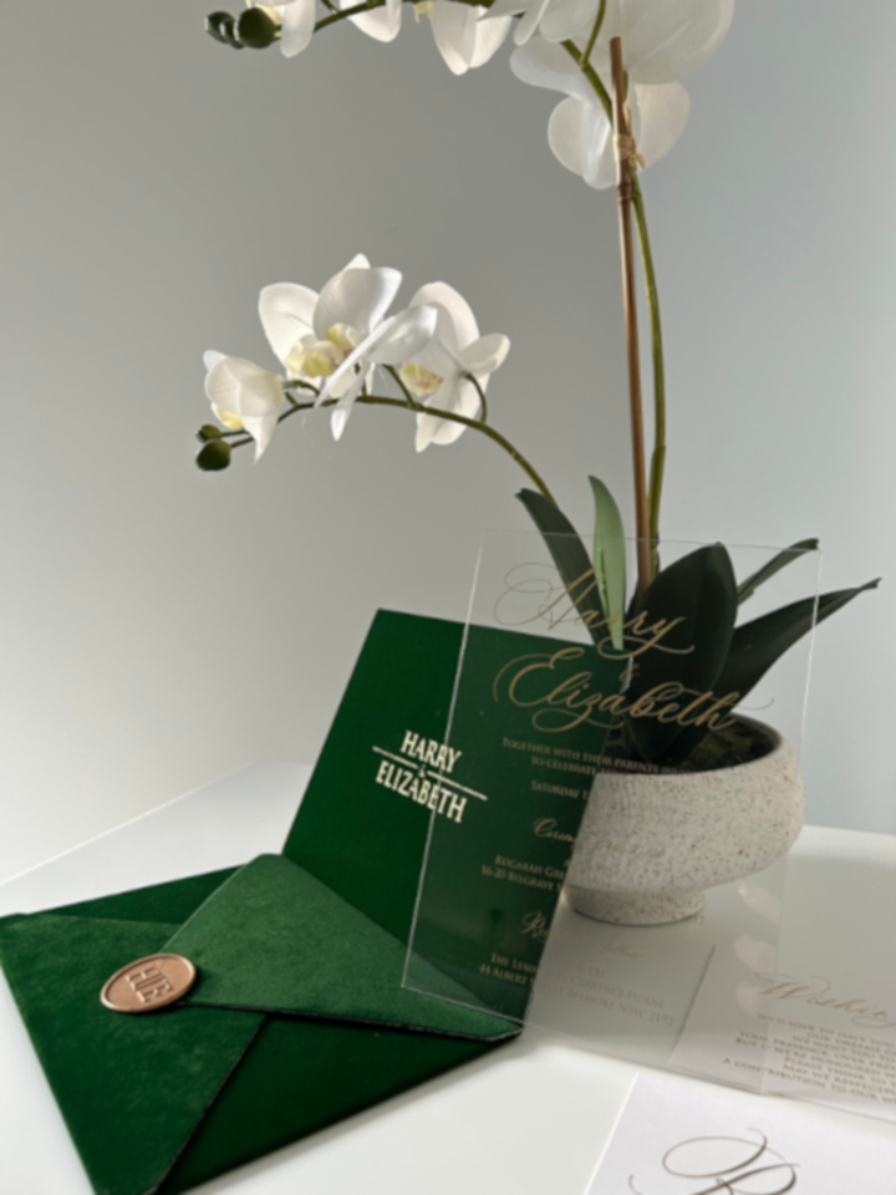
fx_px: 897
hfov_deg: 53.1
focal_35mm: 26
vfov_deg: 67.3
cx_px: 448
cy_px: 598
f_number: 1.5
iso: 125
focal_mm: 5.7
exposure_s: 1/73
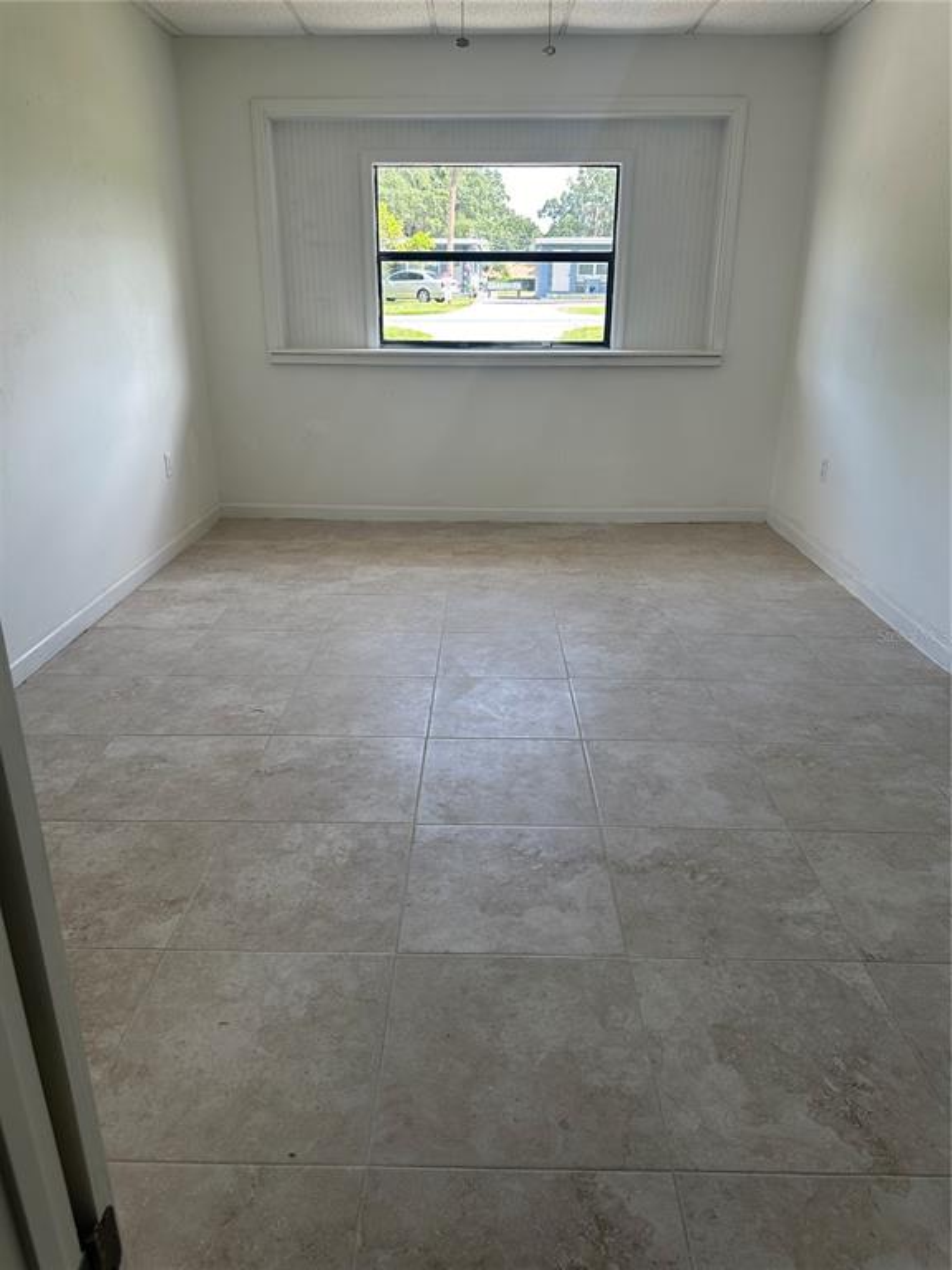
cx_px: 476
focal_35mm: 24
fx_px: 880
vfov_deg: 71.6
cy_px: 635
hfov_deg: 56.8
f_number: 1.78
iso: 80
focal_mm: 6.86
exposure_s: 1/235
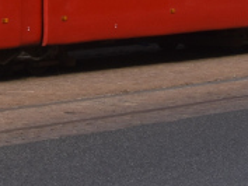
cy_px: -130
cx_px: -328
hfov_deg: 8.2
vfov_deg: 6.6
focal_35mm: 223
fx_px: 1595
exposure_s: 1/320
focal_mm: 21
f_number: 7.1
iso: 100
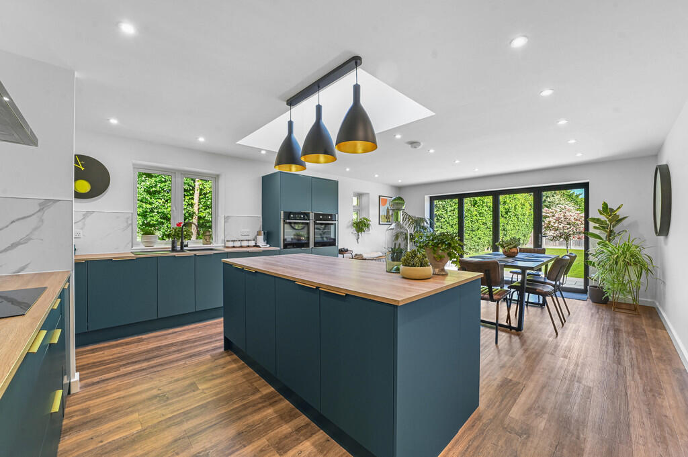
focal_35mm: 14
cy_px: 228
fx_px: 267
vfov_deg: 81.1
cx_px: 344
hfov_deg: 104.3
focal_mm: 14
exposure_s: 1/4
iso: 400
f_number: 8
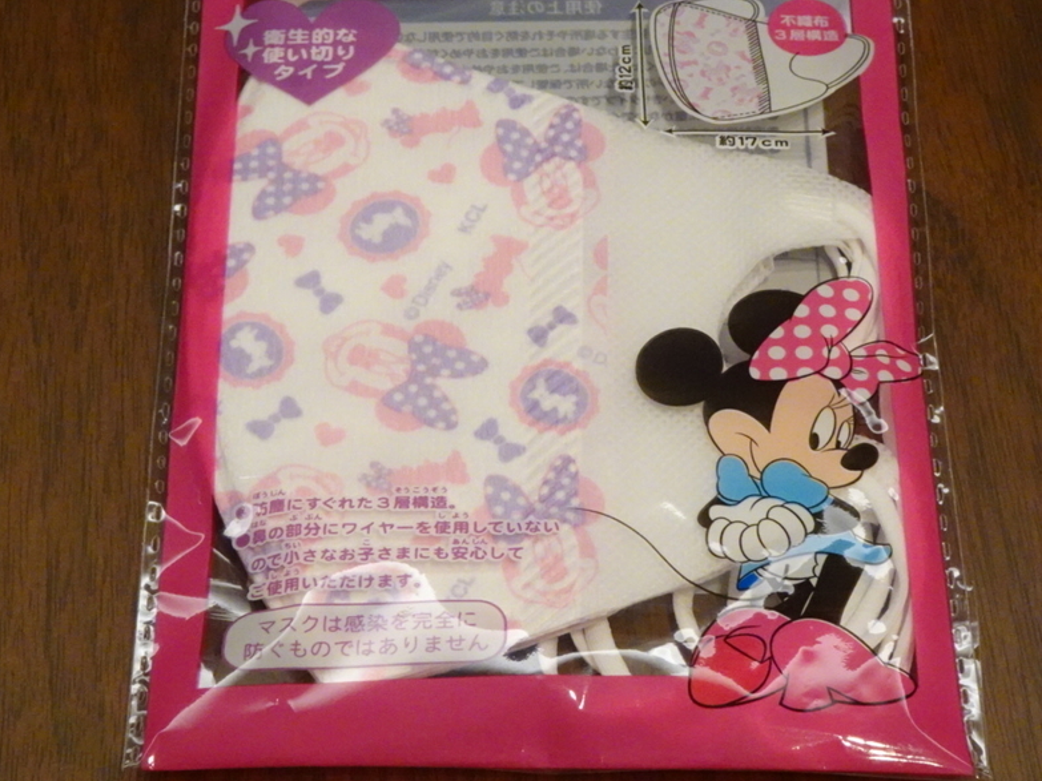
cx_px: 542
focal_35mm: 95
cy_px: 250
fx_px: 2859
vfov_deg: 15.5
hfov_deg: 20.7
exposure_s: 1/80
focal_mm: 9.87
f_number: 4.5
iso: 800
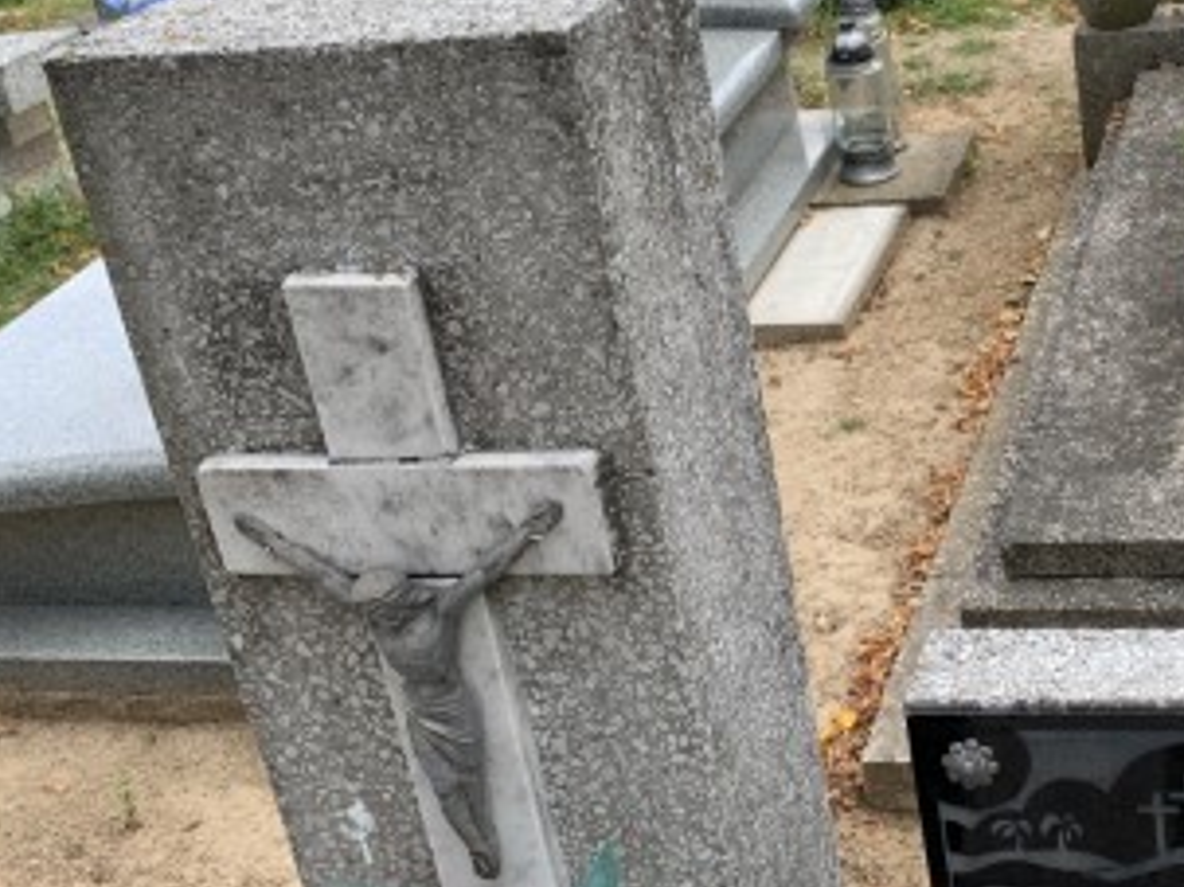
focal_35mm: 55
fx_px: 1880
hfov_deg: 33.0
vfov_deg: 26.4
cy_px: 293
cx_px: 1090
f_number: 1.8
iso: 25
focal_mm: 4.25
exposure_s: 1/639
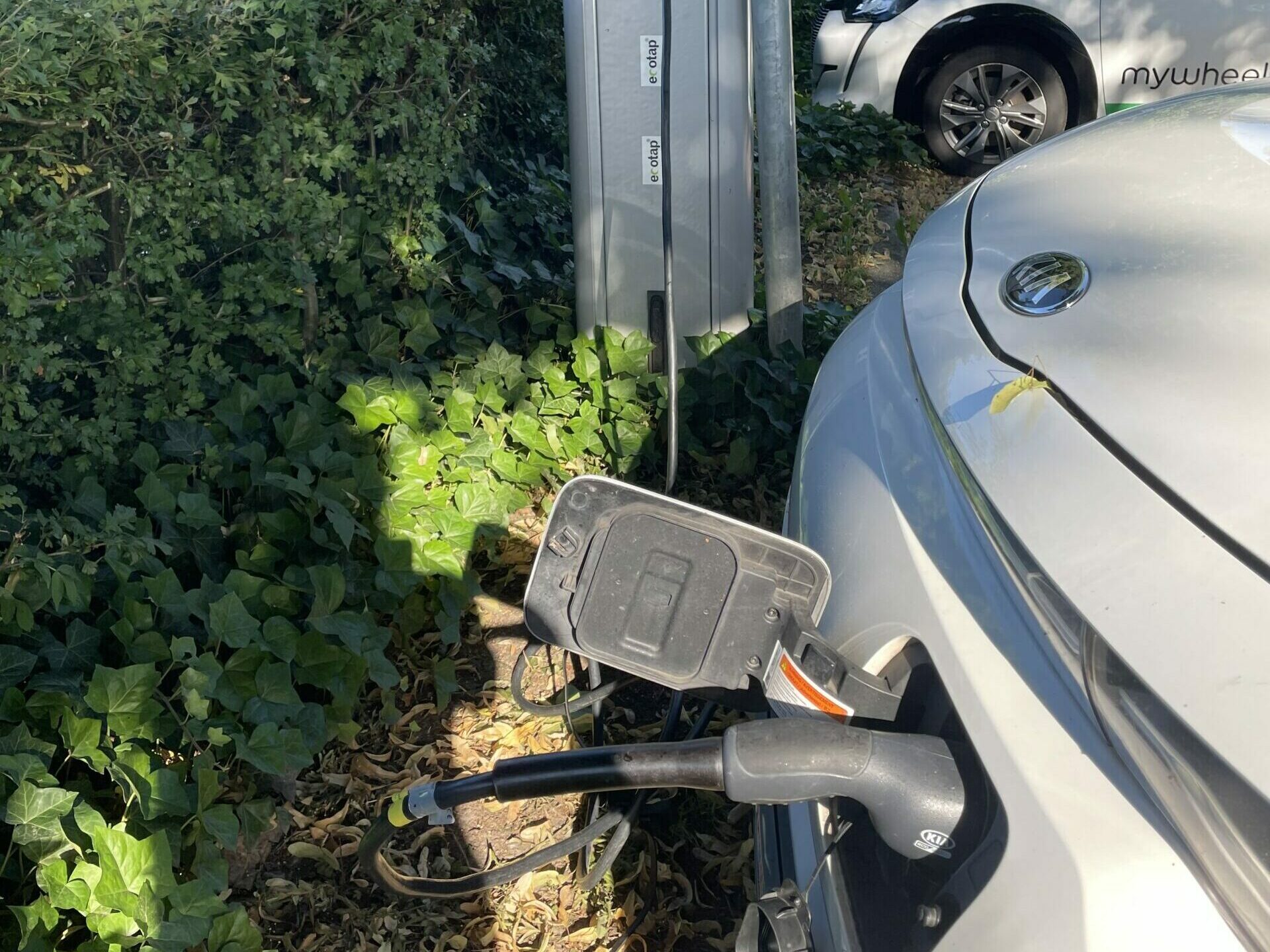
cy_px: 476
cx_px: 635
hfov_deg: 67.3
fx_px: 954
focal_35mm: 26
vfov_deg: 53.1
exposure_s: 1/564
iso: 32
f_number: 1.6
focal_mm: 4.2
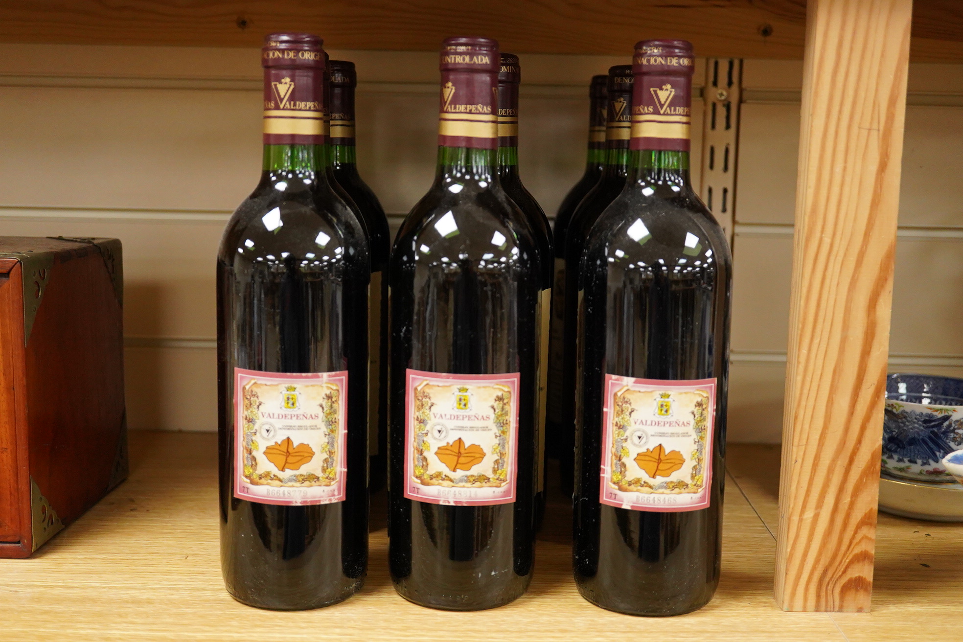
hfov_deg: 43.6
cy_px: 321
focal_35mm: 45
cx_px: 482
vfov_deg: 29.9
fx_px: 1204
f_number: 3.5
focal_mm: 30
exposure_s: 1/250
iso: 2500
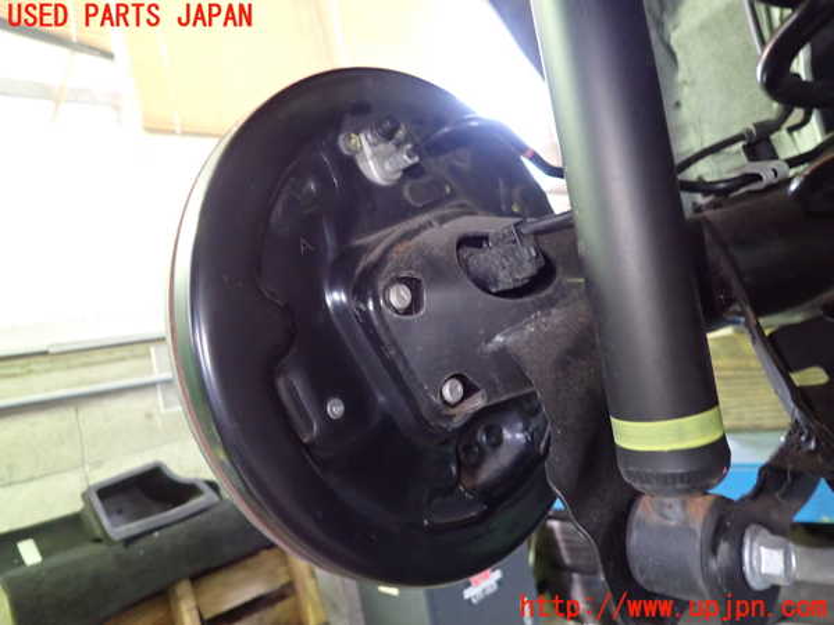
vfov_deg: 54.9
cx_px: 417
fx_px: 602
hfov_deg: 69.4
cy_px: 312
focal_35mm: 25
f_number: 2
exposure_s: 1/30
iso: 800
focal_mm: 4.5
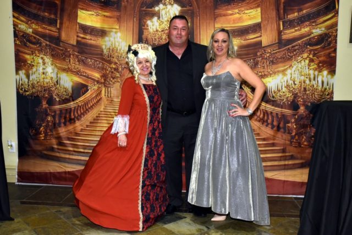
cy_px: 118
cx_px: 176
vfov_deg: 42.3
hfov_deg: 60.3
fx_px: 303
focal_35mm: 31
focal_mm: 31
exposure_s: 1/60
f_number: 6.3
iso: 1600
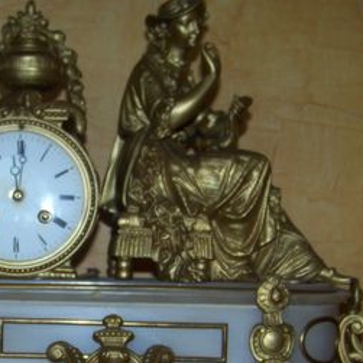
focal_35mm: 76
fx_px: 902
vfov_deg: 22.5
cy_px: 291
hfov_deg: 22.5
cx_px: 72
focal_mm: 5.85
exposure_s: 1/30
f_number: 2.8
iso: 68
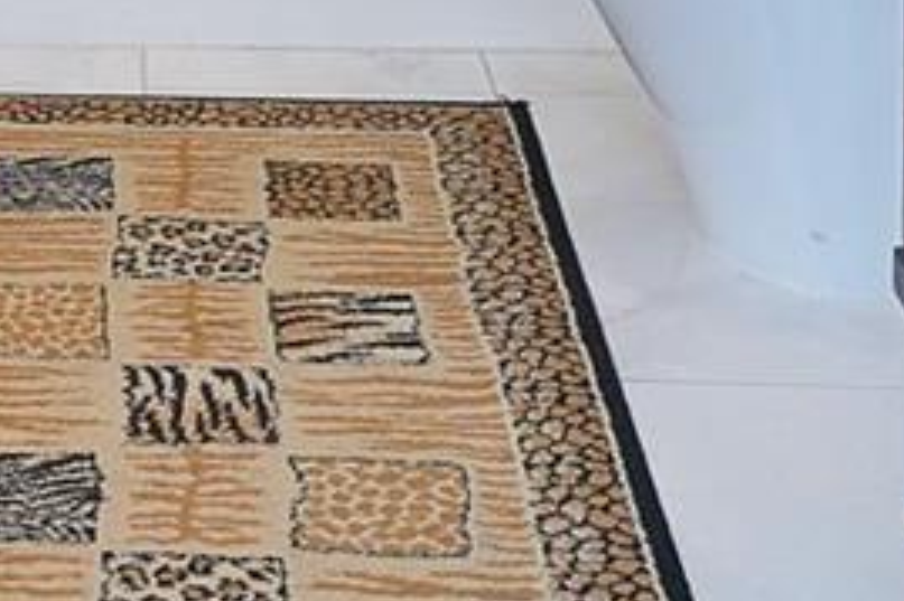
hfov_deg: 16.7
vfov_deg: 9.9
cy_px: -910
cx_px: -67
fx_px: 2986
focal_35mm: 119
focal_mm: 20
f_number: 7.1
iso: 250
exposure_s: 1/6
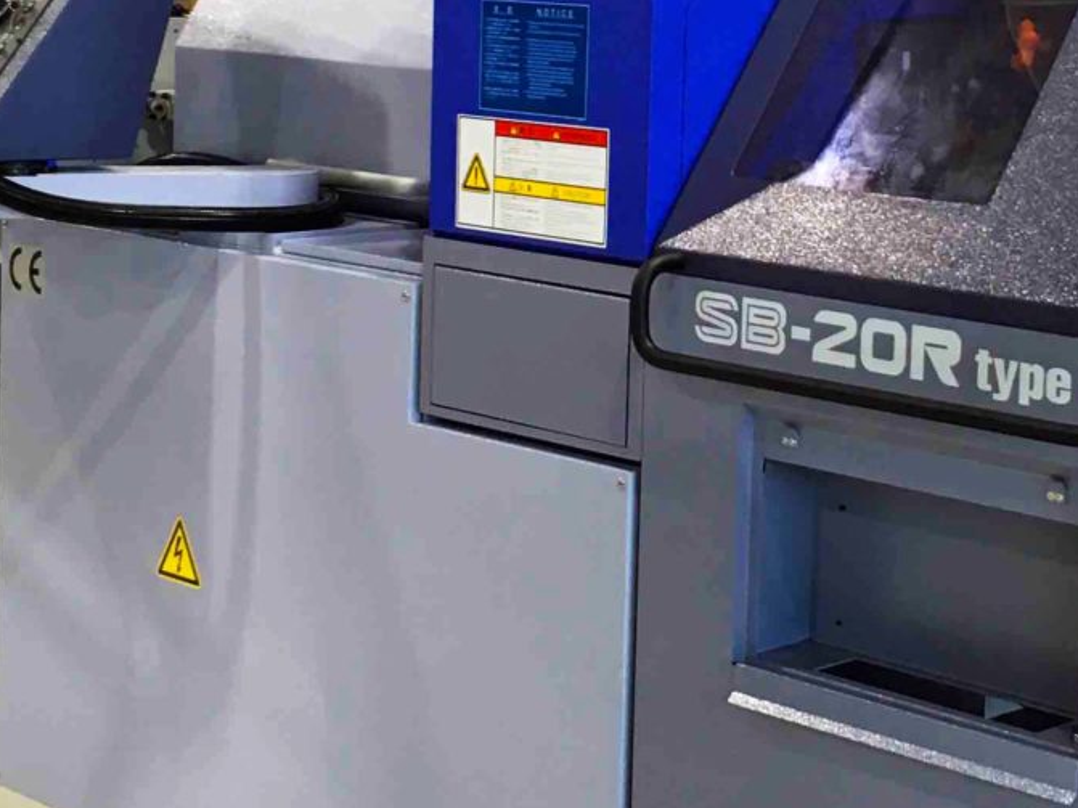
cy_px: 127
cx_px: 792
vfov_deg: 17.6
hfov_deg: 23.4
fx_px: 2584
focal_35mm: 83
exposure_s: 1/33
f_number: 2.2
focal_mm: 4.15
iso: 80
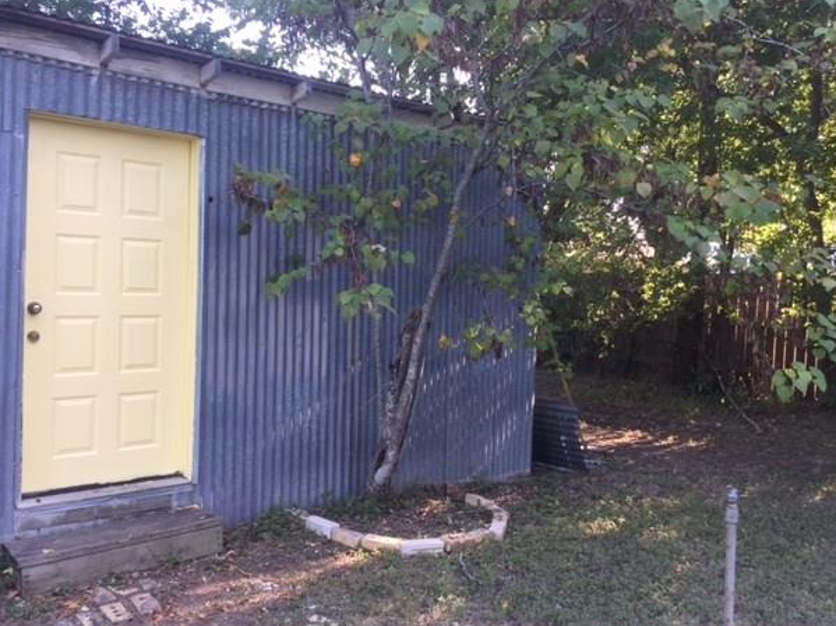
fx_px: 749
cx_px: 413
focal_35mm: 31
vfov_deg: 45.4
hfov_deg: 58.4
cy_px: 305
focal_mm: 4.15
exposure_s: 1/120
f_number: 2.2
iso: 32
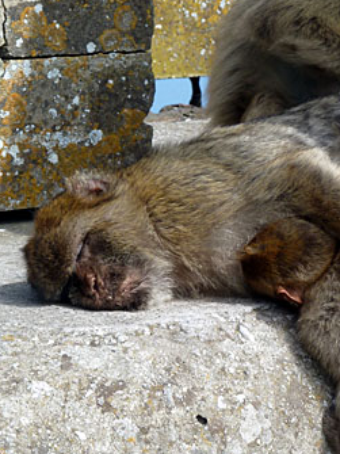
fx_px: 2608
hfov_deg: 7.4
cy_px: 228
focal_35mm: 199
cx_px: 289
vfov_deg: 9.9
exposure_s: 1/250
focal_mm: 18.2
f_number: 4.4
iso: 80
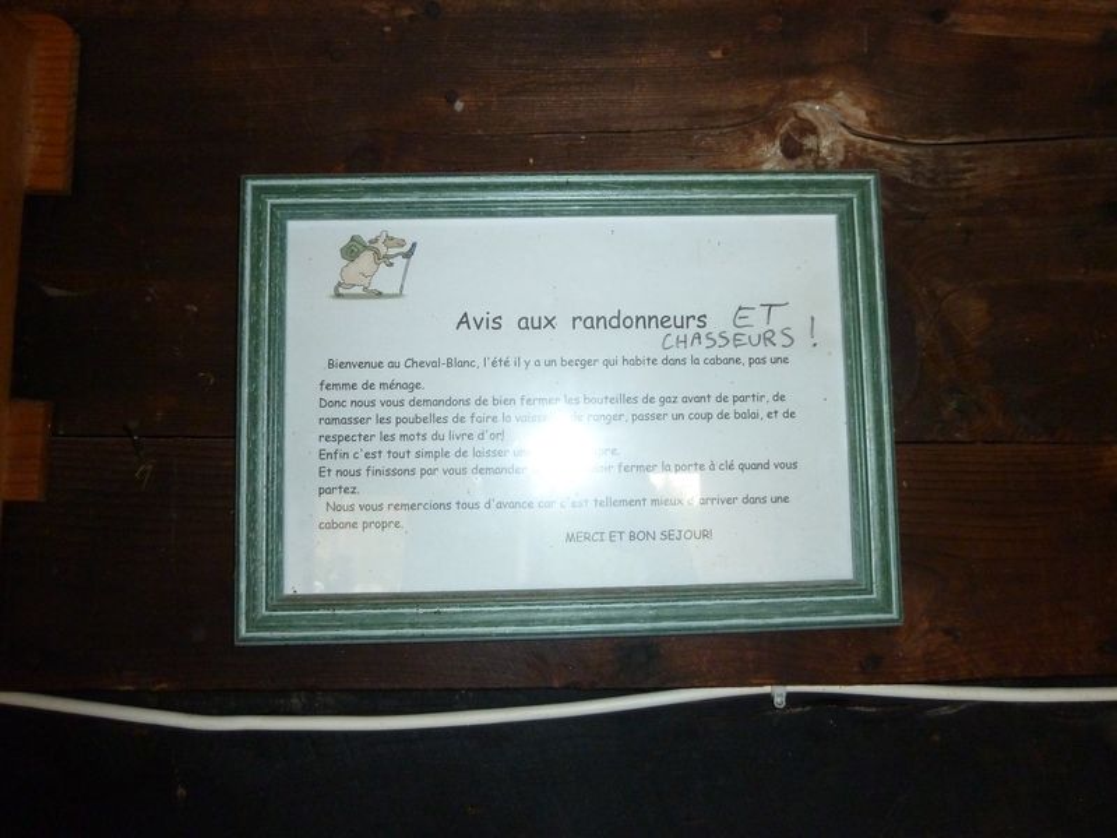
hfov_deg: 69.4
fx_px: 807
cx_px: 558
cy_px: 419
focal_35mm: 25
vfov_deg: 54.9
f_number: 3.3
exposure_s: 1/60
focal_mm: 4.1
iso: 400
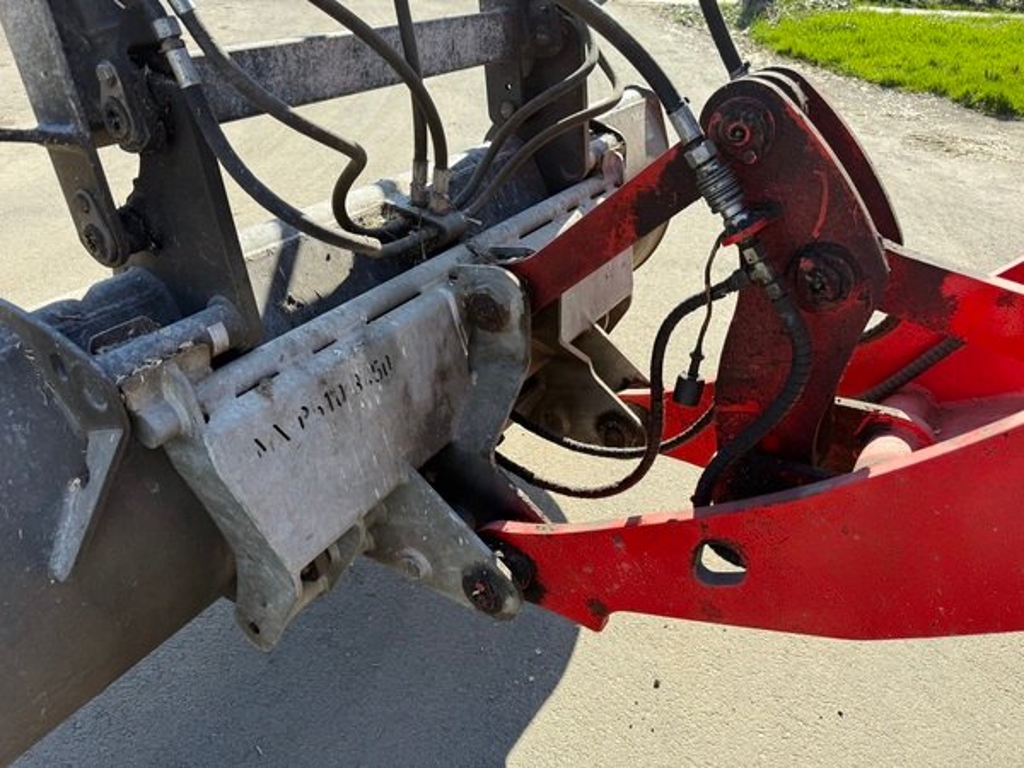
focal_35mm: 24
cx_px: 512
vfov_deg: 56.8
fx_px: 710
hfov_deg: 71.6
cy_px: 384
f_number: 1.78
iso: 80
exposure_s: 1/1618
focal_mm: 6.76
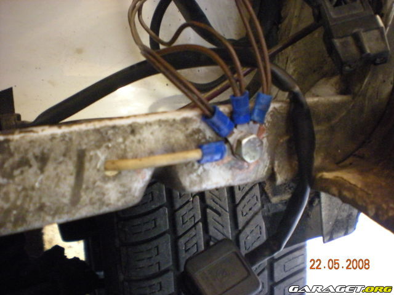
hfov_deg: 49.0
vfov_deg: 37.7
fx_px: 433
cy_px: 148
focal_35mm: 38
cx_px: 197
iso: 800
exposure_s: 1/4.6
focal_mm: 6.3
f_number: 3.1
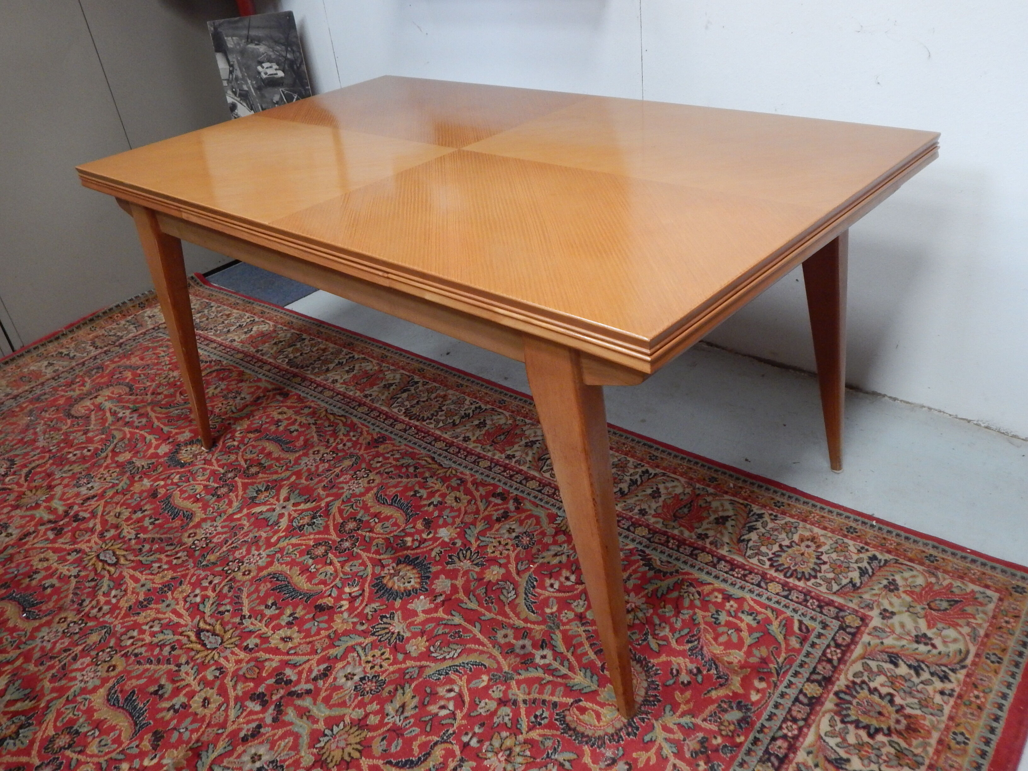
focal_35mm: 28
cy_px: 386
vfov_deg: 49.7
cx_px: 514
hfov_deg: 63.4
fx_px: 832
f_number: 3.2
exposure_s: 1/13
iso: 400
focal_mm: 5.1
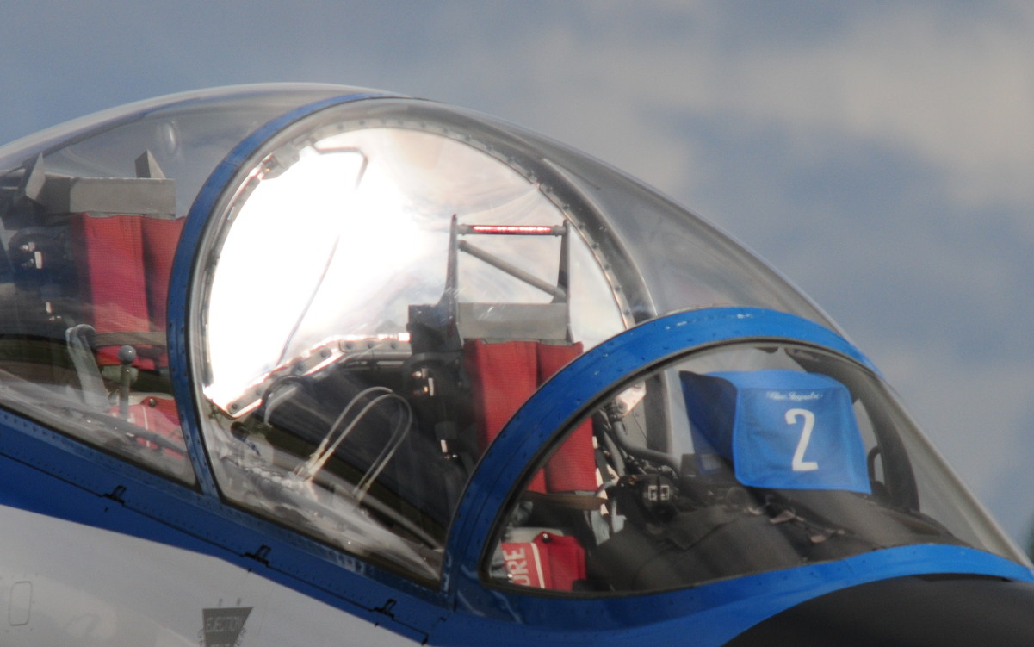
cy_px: 469
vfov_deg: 1.3
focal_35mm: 980
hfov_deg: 2.1
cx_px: 513
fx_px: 27620
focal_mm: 400
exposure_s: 1/1600
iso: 400
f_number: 8
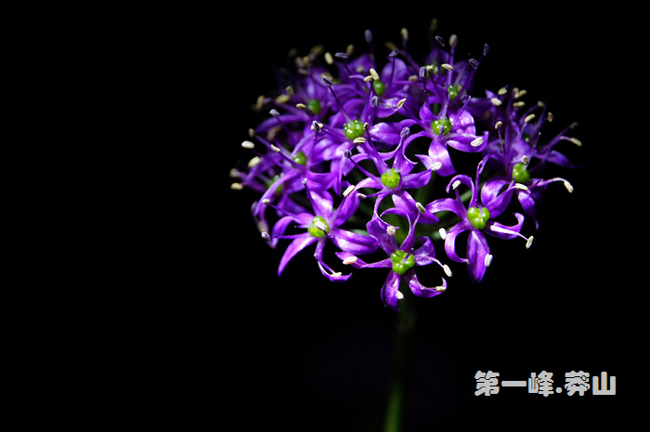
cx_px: 325
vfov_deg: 18.1
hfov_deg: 27.0
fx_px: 1353
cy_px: 216
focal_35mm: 75
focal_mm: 50
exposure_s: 1/40
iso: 1600
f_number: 5.6
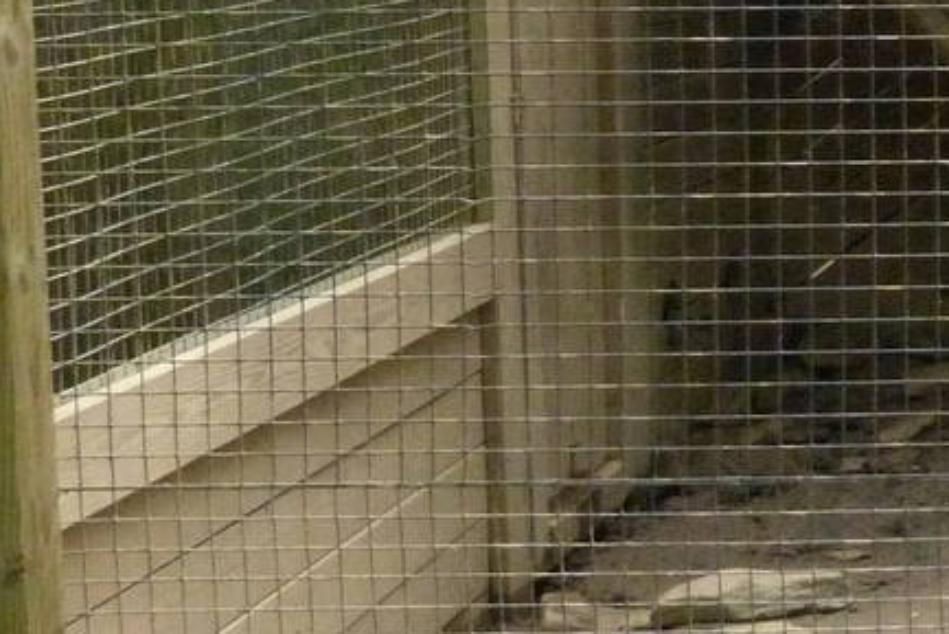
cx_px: 1628
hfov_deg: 17.7
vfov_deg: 14.2
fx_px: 2531
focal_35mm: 96
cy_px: 127
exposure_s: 1/250
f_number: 2.8
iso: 500
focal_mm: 4.5
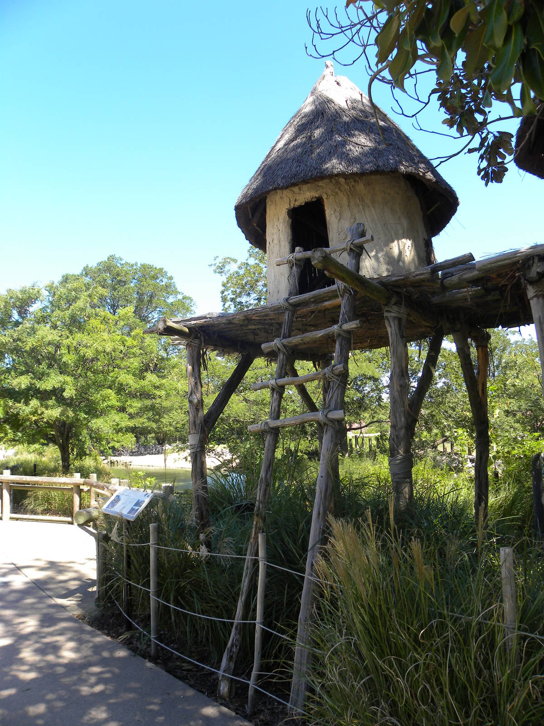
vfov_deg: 67.3
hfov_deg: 53.1
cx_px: 272
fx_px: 545
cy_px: 363
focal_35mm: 26
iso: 64
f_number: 4
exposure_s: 1/156
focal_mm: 4.6
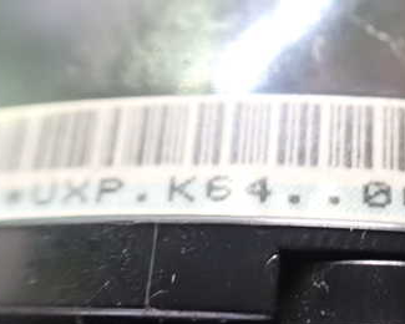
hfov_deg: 34.1
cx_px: 295
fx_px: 647
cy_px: 181
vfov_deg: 28.1
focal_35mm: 54
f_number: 2.3
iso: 1600
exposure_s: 1/15
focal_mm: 5.4
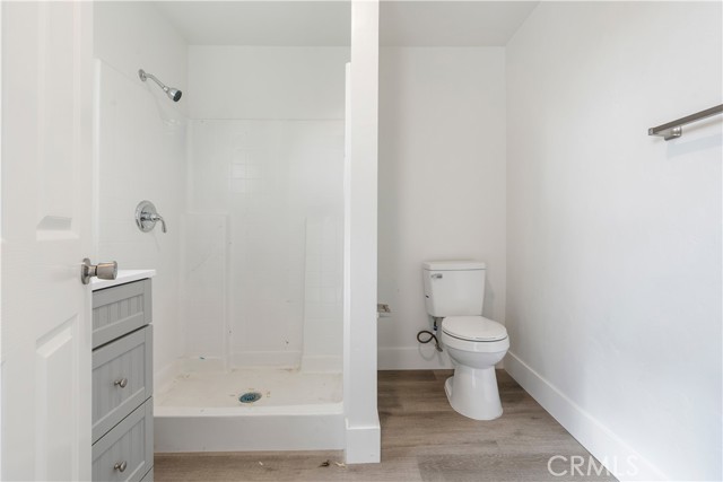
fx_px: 321
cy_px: 241
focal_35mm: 16
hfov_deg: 96.7
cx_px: 362
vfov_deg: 73.8
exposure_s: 1/4
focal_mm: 16
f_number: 9
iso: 400
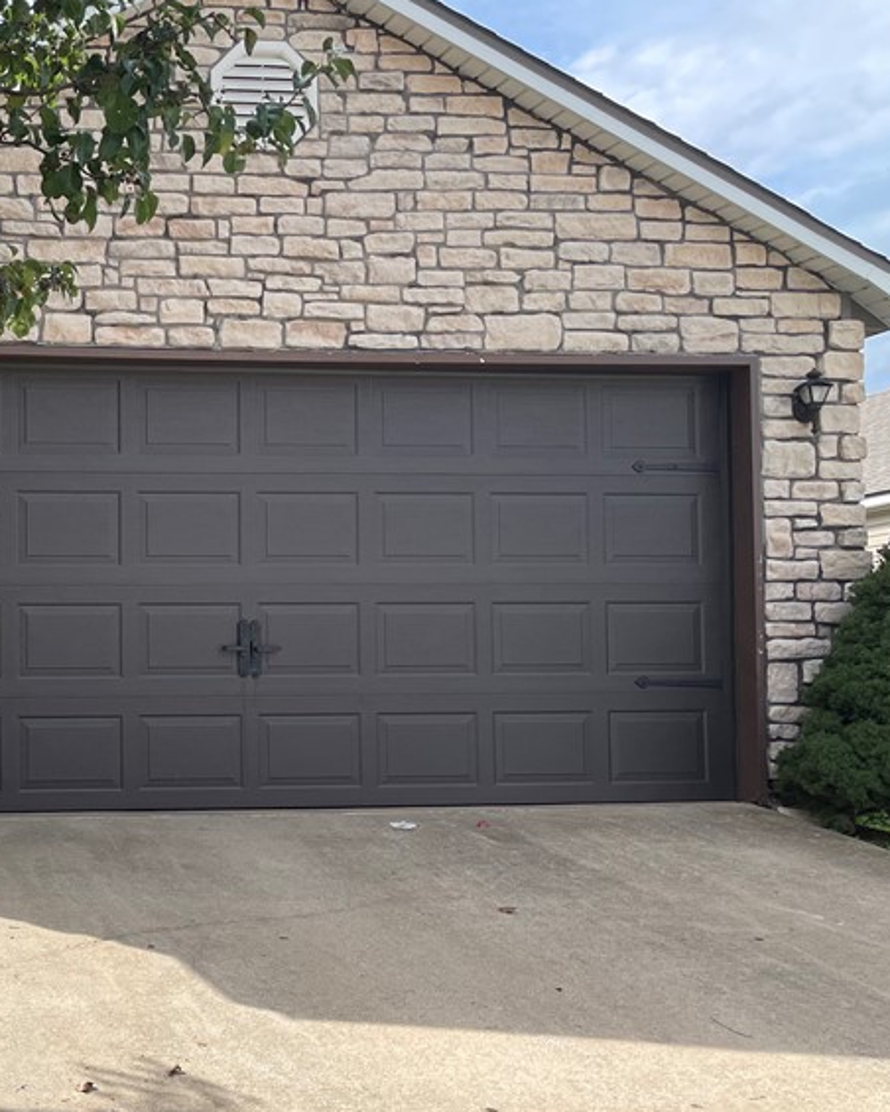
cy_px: 675
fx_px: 1515
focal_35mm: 46
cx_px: -91
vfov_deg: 40.1
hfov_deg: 29.5
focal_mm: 4.2
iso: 50
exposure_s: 1/2353
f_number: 1.6
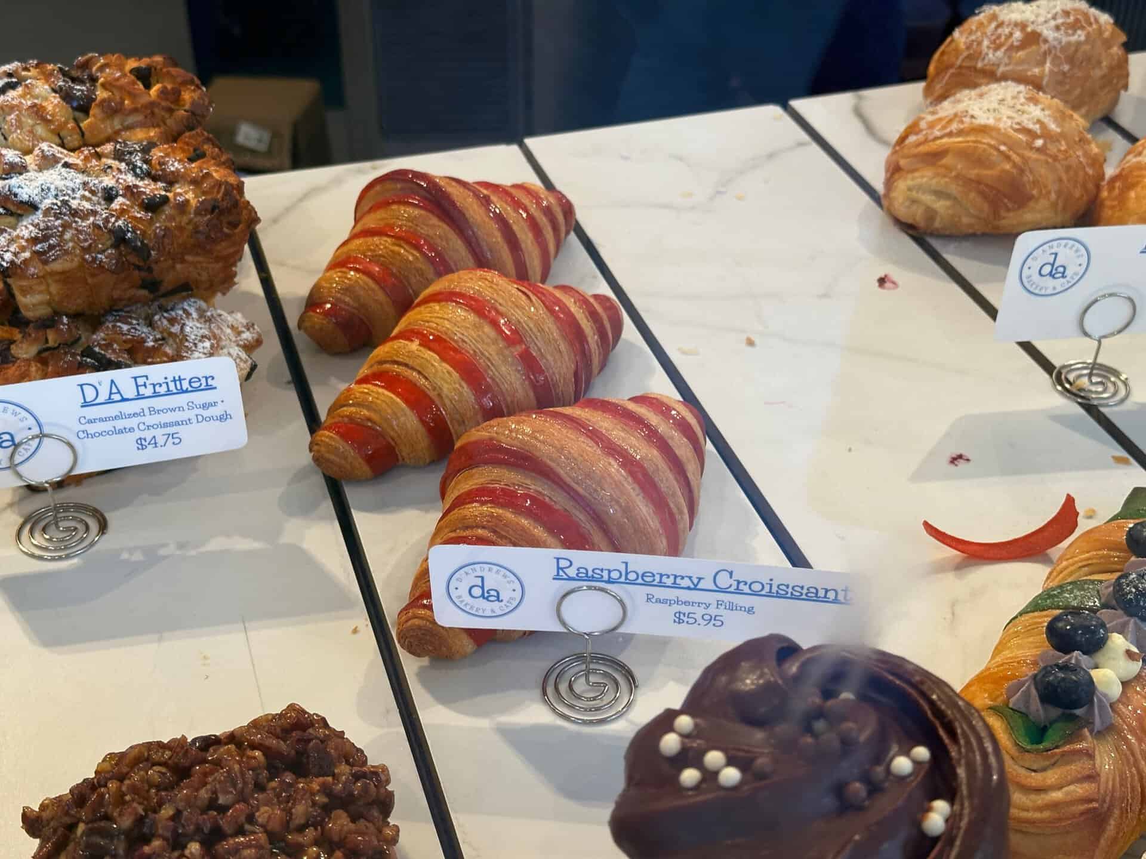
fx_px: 1589
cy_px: 430
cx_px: 573
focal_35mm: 48
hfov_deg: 39.7
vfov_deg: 30.3
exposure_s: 1/120
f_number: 1.78
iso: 80
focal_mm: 6.86
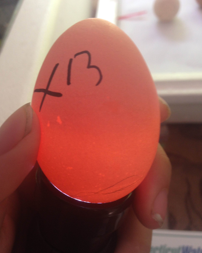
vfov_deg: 50.3
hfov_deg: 41.1
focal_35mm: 36
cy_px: 132
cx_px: 97
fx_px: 269
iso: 64
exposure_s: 1/20
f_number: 2.4
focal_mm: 4.12
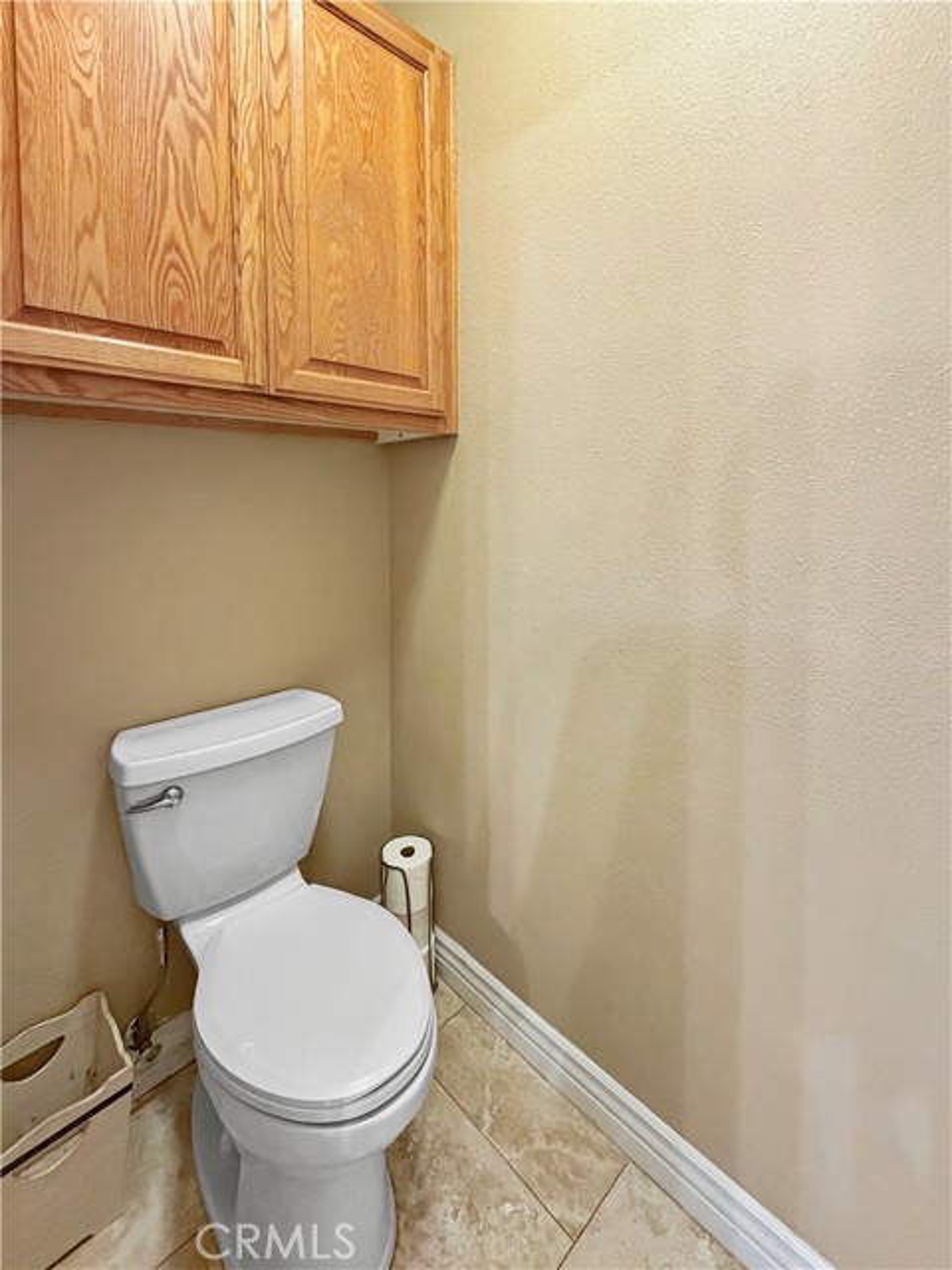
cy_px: 635
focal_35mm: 14
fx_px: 513
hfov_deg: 85.7
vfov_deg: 102.1
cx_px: 476
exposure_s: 1/60
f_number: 2.2
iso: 400
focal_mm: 2.22
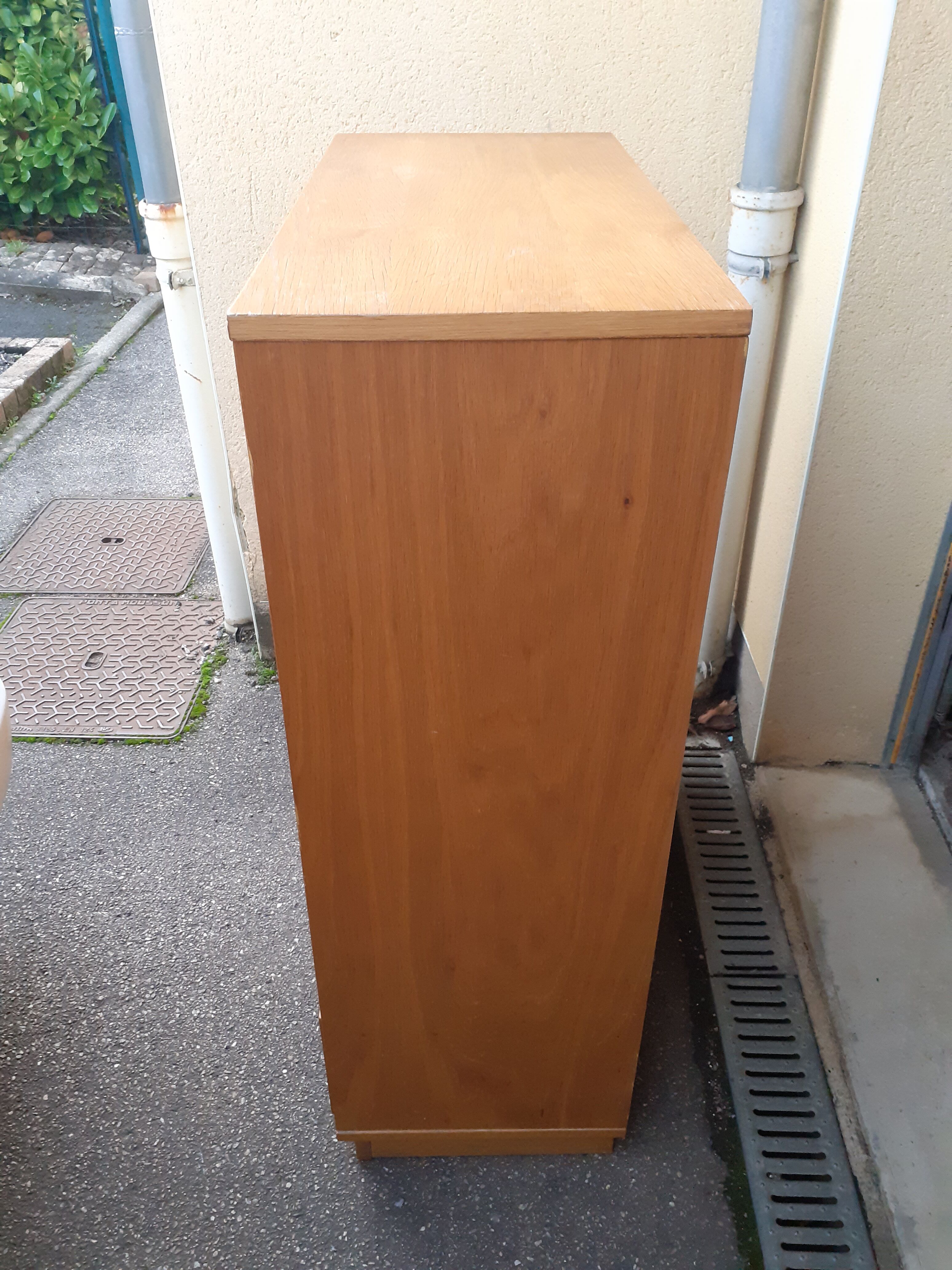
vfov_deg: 65.3
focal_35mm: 27
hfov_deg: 51.4
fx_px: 990
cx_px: 476
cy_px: 635
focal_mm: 3.6
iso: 250
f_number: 1.9
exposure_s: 1/50
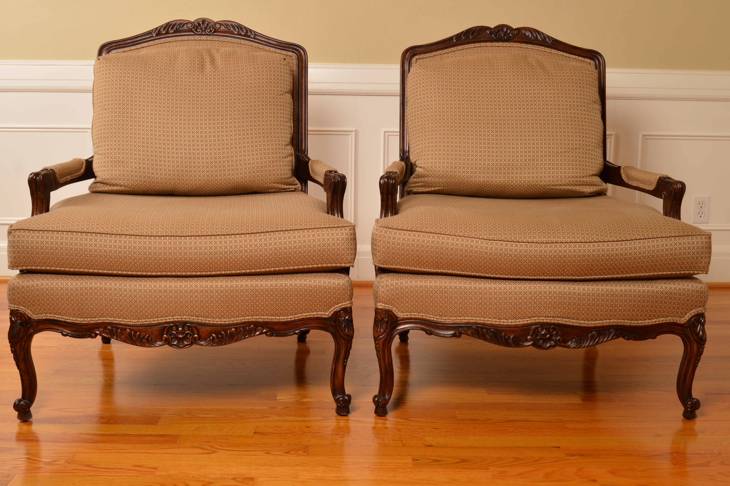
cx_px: 359
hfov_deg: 46.4
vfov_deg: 31.9
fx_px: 852
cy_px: 234
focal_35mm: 42
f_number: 9
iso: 200
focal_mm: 24
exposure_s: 1/160
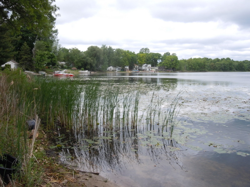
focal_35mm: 33
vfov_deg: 42.9
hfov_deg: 55.4
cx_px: 125
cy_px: 94
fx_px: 238
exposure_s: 1/320
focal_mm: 5.9
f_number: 4
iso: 100
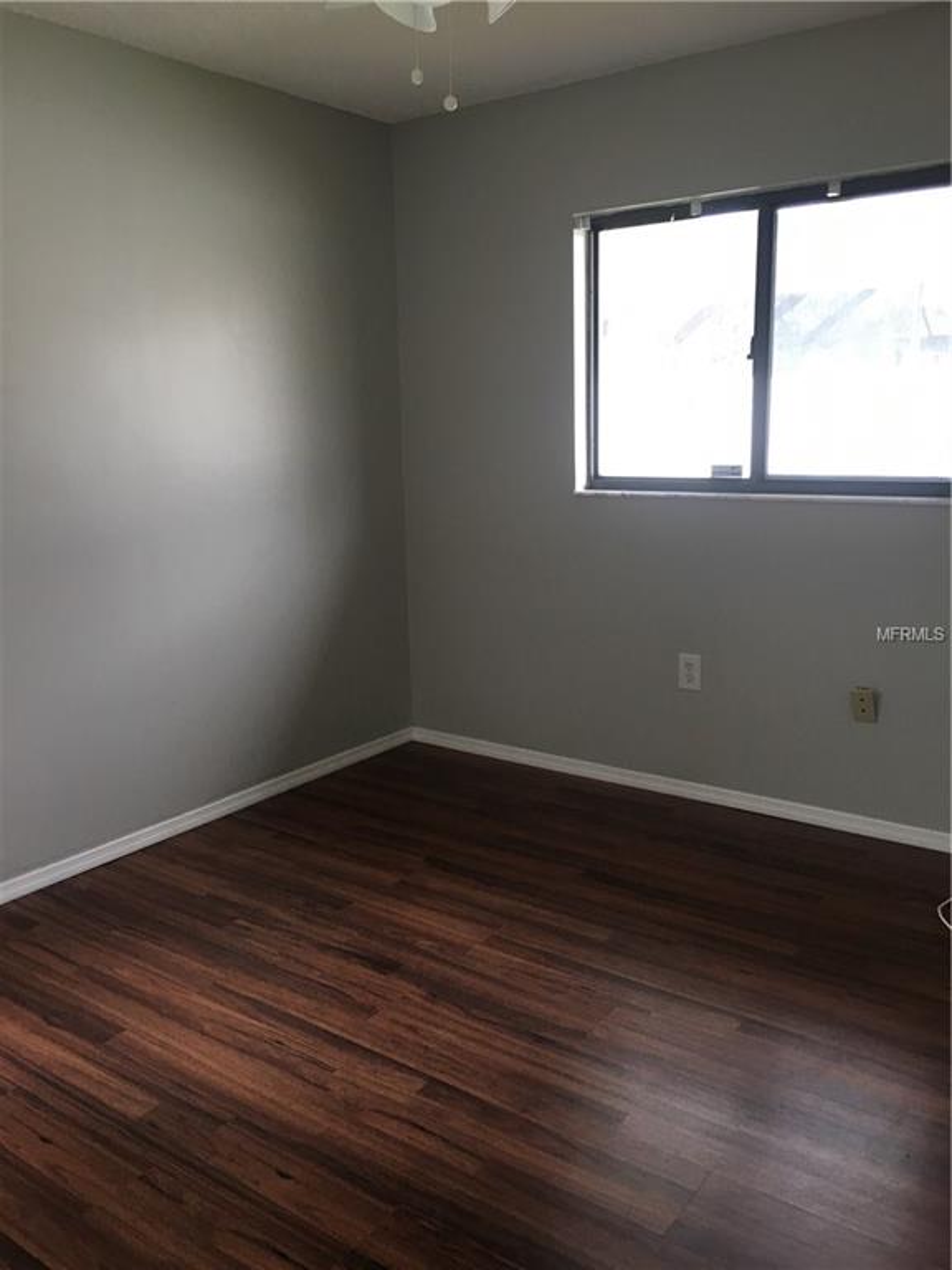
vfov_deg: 61.7
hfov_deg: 48.2
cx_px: 476
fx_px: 1063
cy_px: 635
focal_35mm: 29
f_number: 2.2
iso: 32
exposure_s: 1/30
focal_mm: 4.15
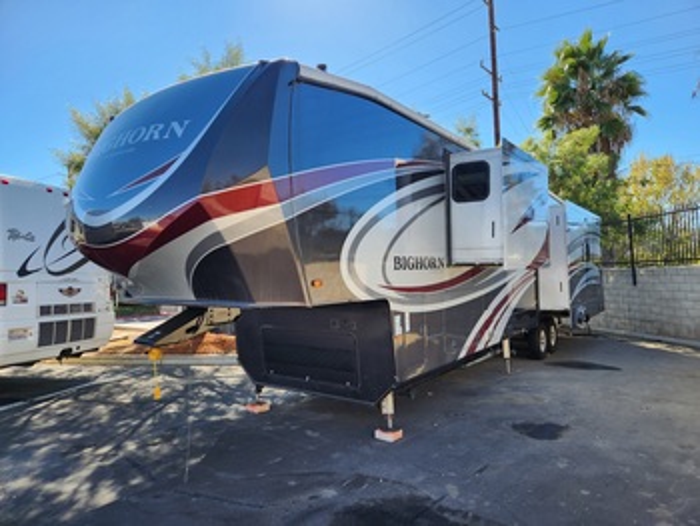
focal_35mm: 23
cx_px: 350
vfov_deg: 58.9
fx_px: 465
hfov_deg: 73.9
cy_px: 263
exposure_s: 1/625
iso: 20
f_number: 1.8
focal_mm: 5.4
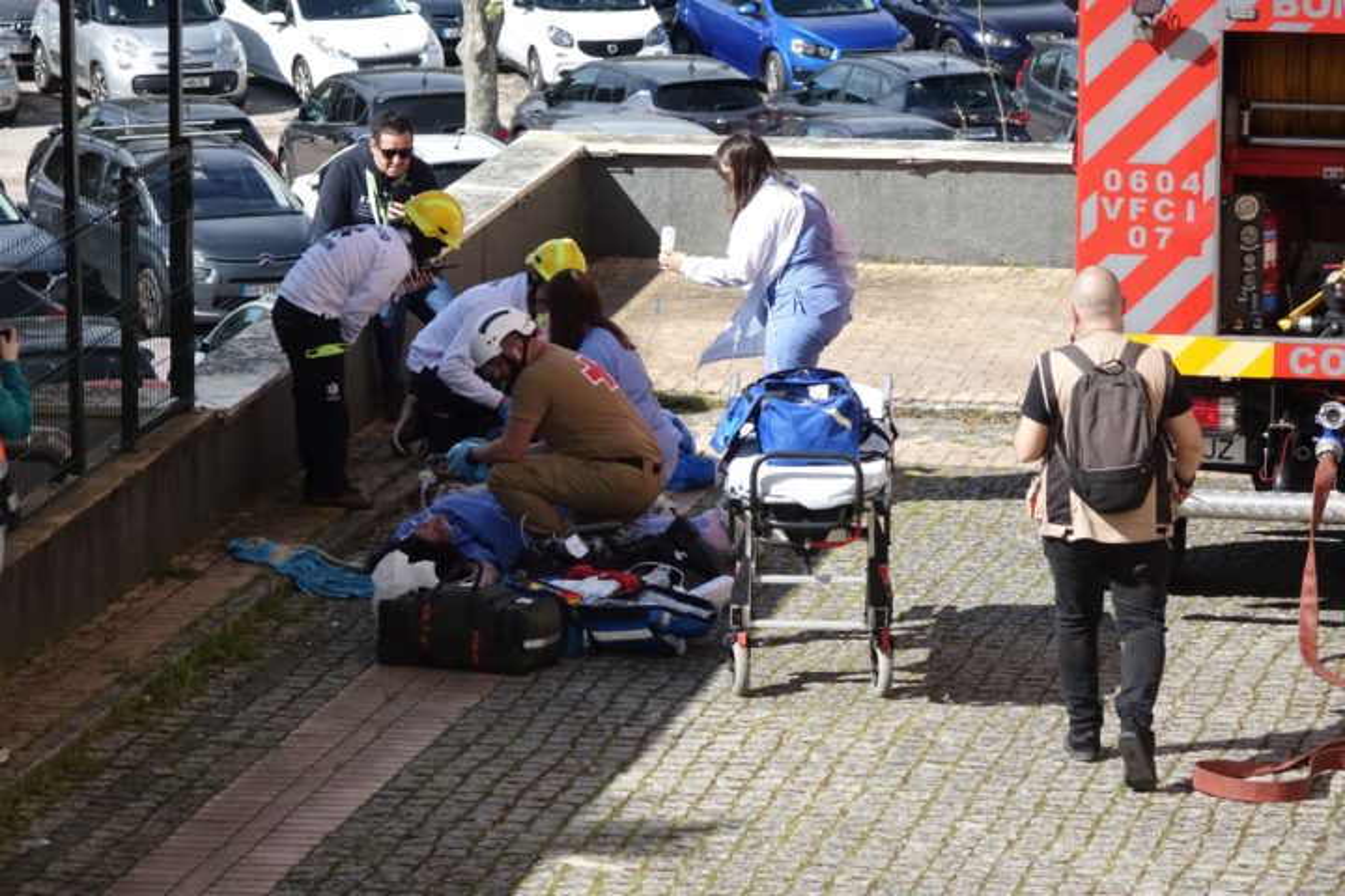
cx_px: 672
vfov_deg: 6.9
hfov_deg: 10.3
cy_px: 448
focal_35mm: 200
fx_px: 7472
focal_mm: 73.3
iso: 2000
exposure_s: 1/640
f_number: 5.6
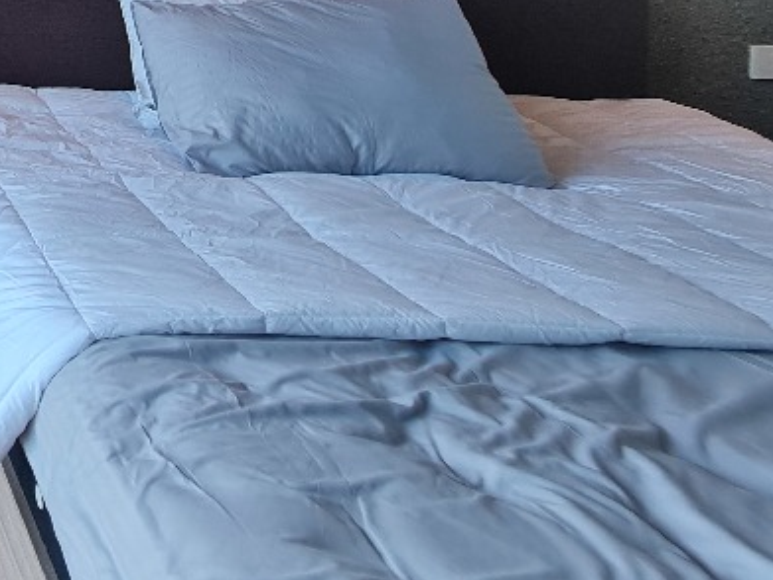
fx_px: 759
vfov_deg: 33.1
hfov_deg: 36.0
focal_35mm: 34
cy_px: -138
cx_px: -231
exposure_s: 1/100
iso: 80
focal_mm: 2.2
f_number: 2.2
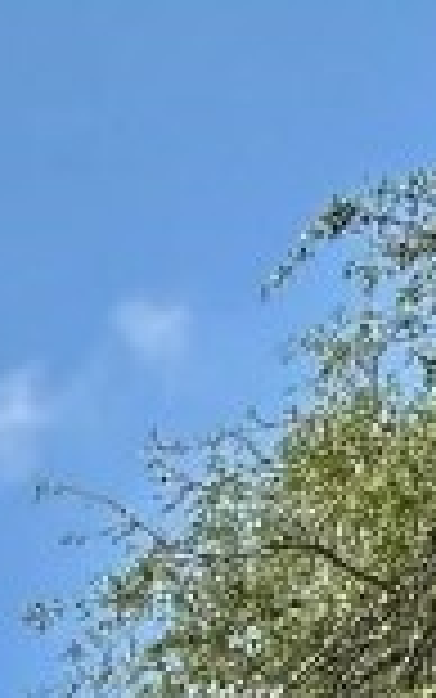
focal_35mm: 98
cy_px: 1477
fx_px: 1861
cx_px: -503
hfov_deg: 11.6
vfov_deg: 15.7
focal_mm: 2.22
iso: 50
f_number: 2.2
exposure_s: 1/917
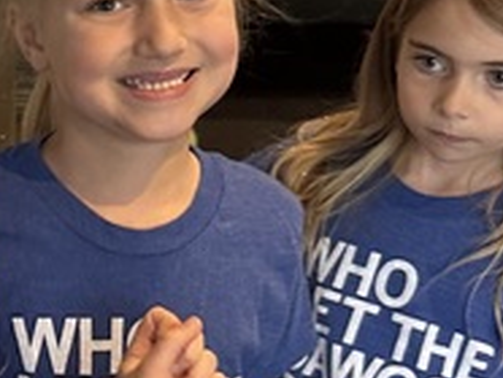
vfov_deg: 11.3
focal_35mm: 132
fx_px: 1921
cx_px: -419
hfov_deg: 13.3
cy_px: 235
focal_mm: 6.86
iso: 250
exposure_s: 1/60
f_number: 1.78
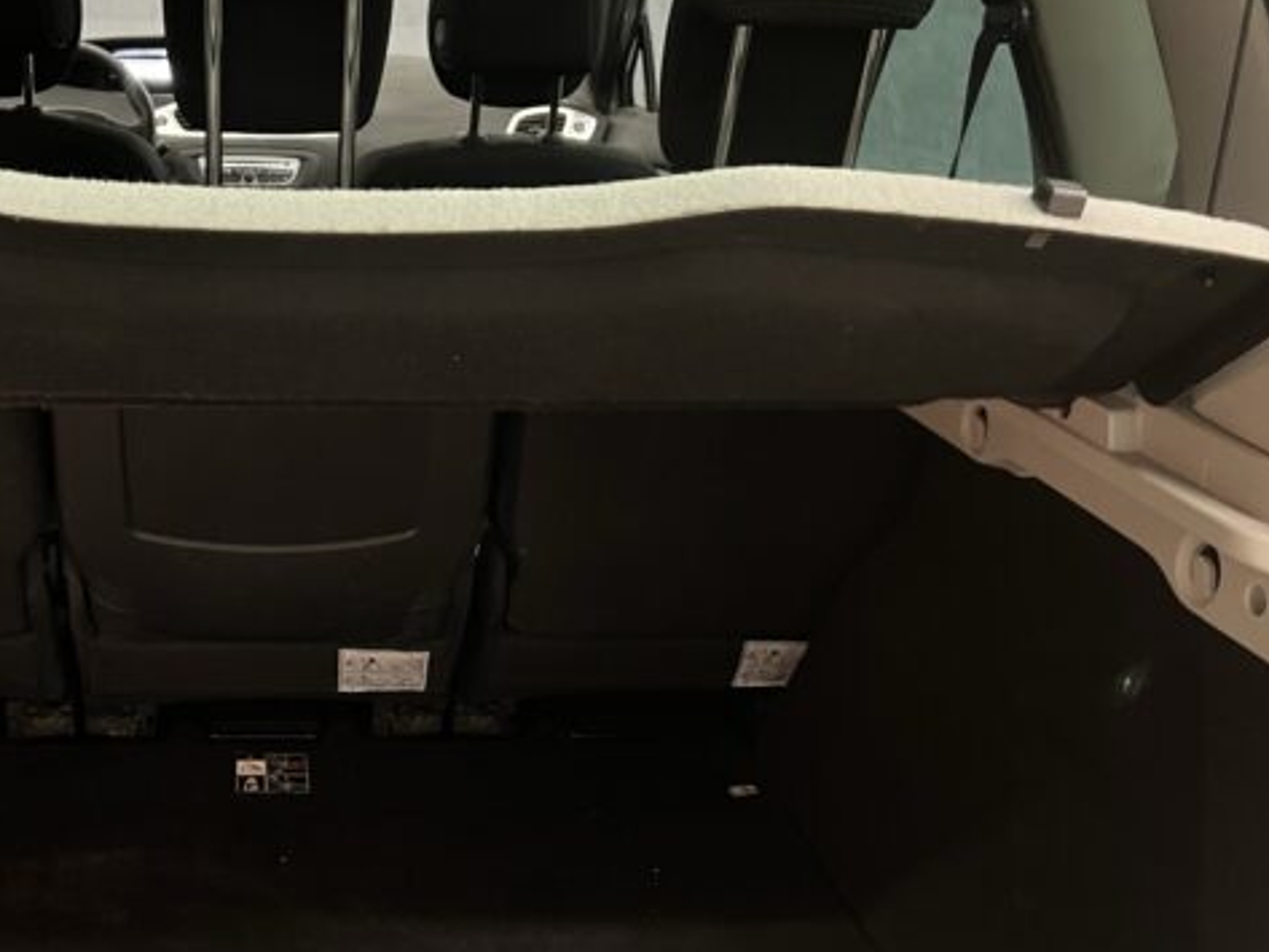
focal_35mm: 44
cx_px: 295
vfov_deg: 32.8
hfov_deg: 41.5
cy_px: 577
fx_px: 1613
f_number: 1.5
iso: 800
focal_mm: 5.7
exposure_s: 1/25
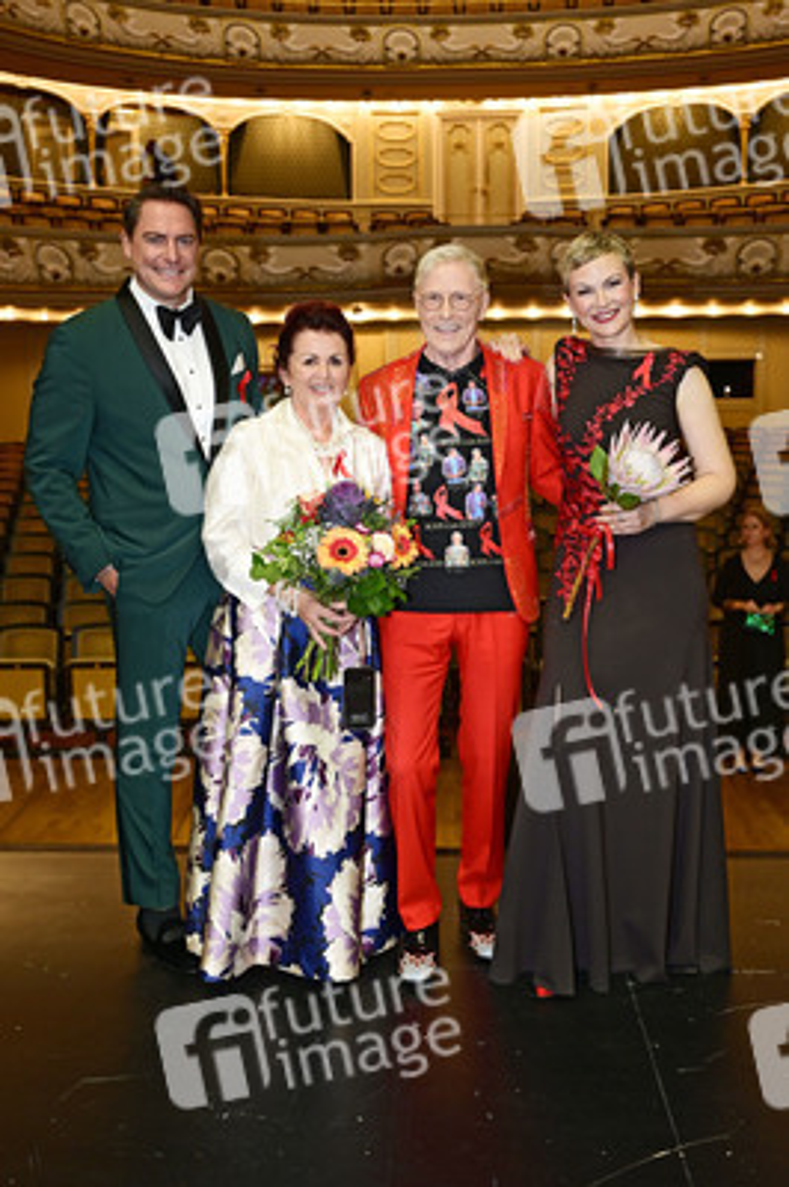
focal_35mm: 32
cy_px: 594
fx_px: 1070
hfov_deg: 40.5
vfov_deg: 58.0
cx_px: 394
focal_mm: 32.5
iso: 1600
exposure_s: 1/200
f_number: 3.2
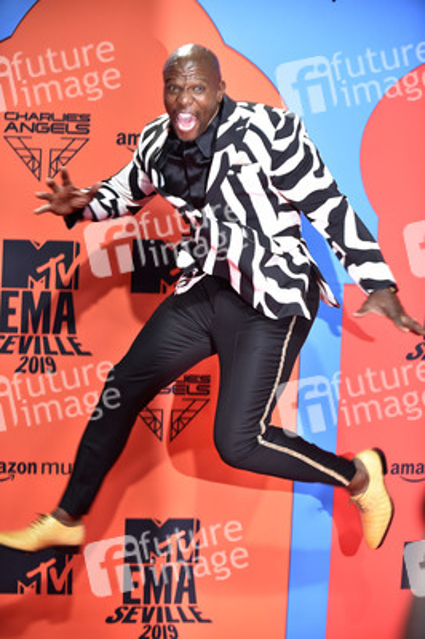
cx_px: 212
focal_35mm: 80
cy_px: 320
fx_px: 1419
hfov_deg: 17.0
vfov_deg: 25.4
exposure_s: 1/250
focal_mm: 80
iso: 2000
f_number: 3.5
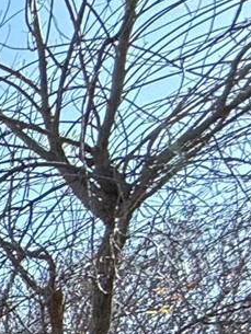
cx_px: -847
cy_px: 769
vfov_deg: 14.7
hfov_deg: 7.4
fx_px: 908
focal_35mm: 94
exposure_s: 1/751
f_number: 2.2
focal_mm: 2.22
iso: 50
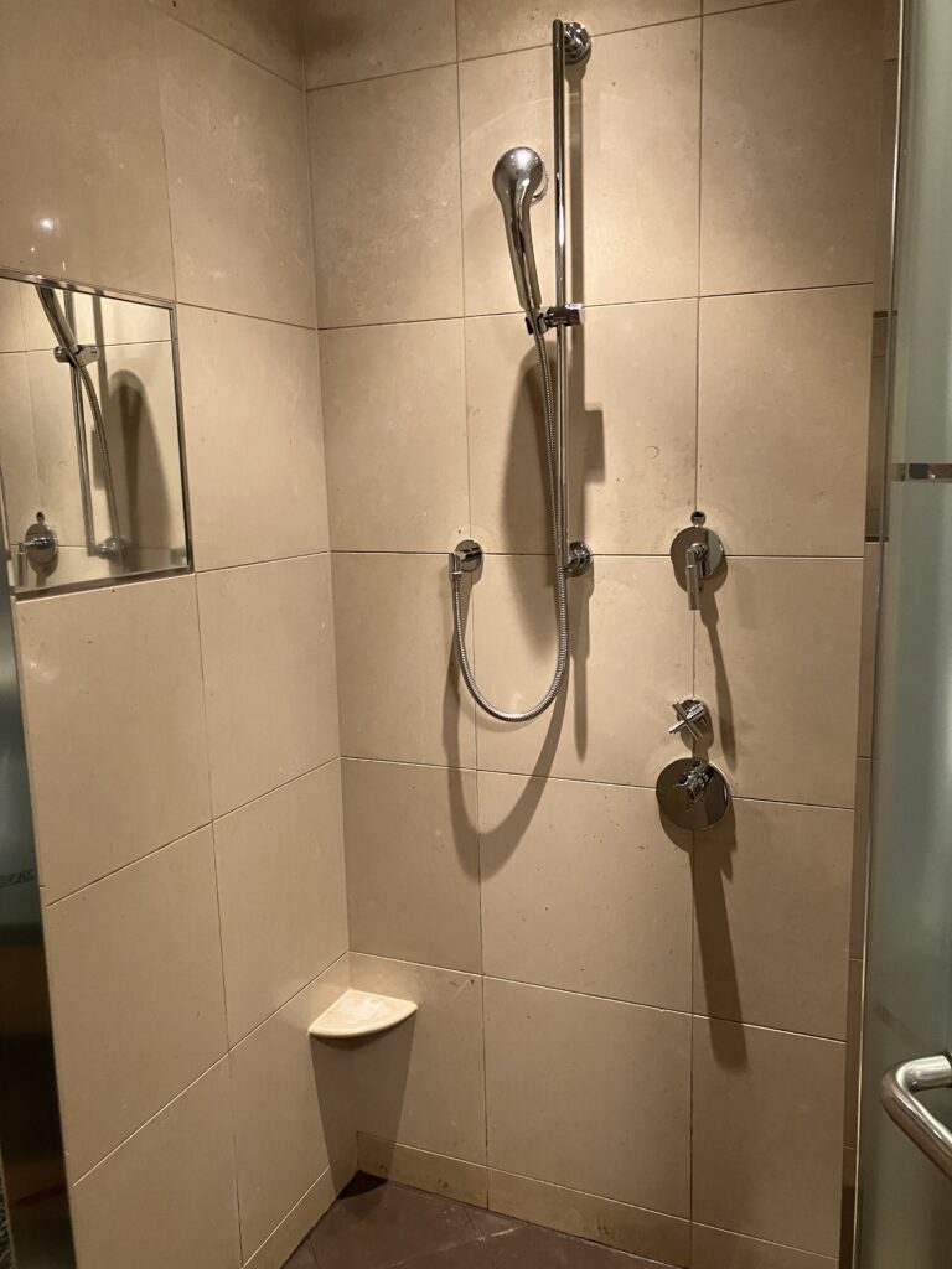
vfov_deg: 63.4
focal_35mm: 28
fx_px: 1027
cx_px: 476
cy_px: 634
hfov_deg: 49.7
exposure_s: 1/33
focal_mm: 3.99
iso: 320
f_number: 1.8
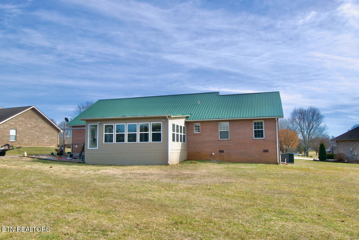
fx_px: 299
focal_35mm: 30
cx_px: 180
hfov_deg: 61.9
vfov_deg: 43.6
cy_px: 120
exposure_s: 1/400
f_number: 10
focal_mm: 20
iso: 200
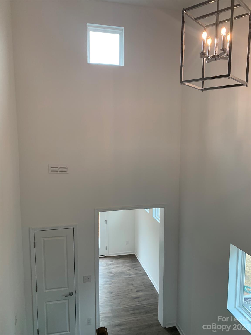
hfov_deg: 53.1
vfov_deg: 67.3
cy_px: 168
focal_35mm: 26
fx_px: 251
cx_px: 126
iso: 80
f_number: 1.8
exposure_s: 1/120
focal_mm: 4.25
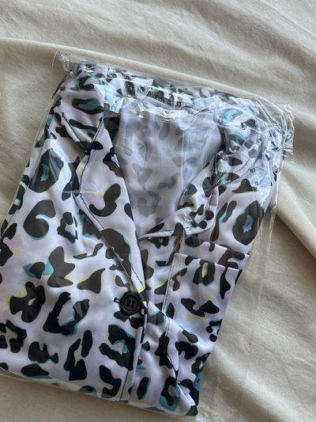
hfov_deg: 53.1
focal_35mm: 26
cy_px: 211
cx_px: 158
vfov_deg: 67.3
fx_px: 316
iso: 32
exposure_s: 1/138
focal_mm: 5.1
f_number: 1.6
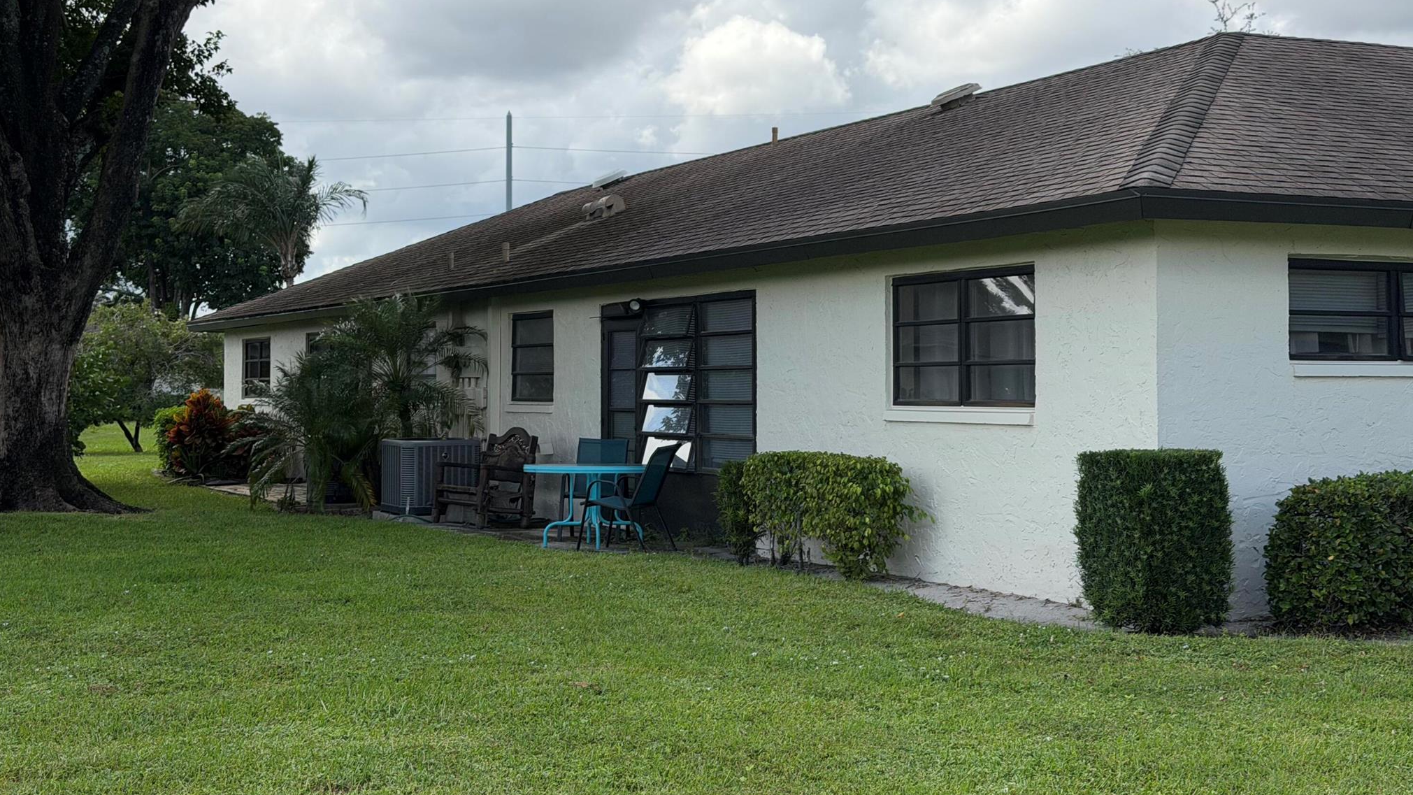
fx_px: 1986
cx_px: 714
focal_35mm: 53
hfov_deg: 39.2
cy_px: 299
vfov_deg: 22.6
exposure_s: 1/4878
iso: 64
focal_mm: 6.76
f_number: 1.78
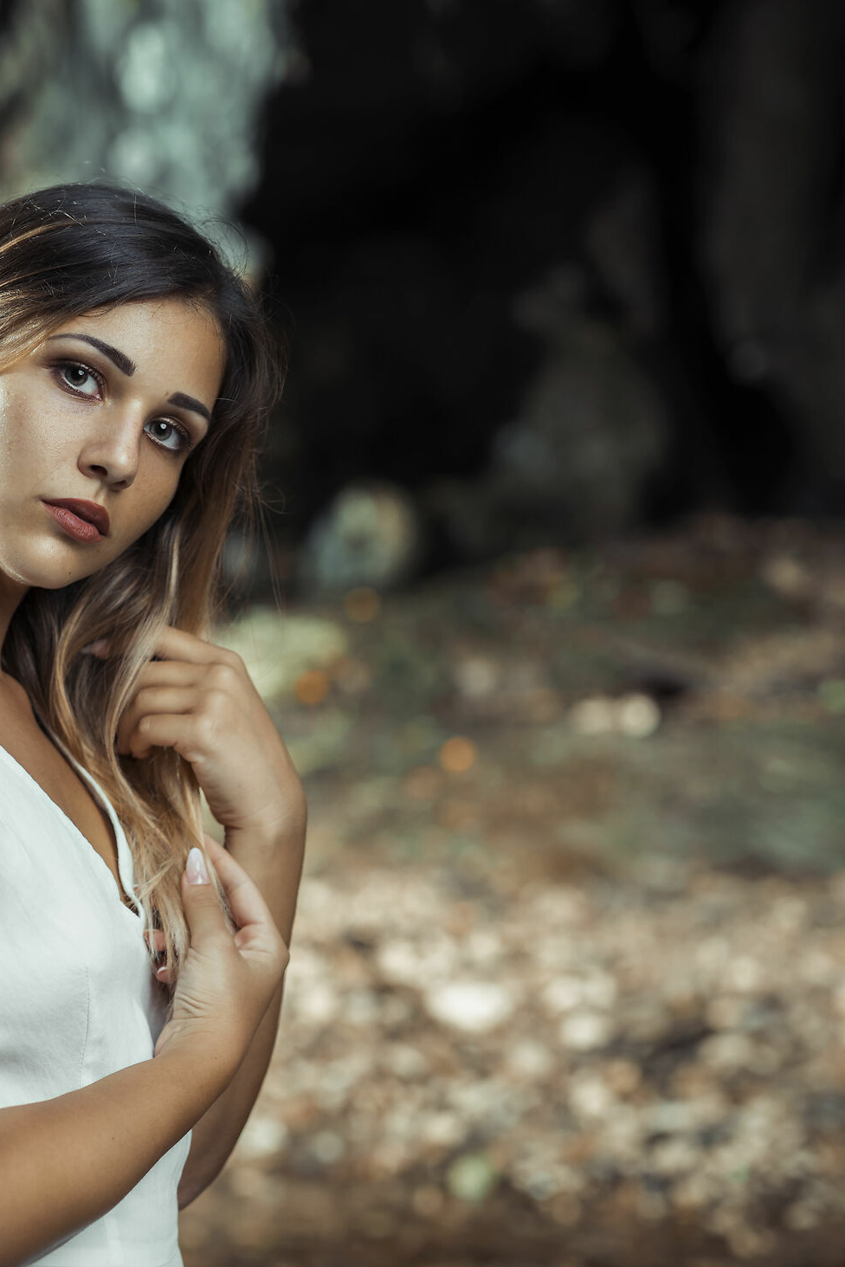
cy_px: 788
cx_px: 300
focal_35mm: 82
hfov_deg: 16.6
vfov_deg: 24.7
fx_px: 2885
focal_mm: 50
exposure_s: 1/250
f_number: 2.2
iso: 200
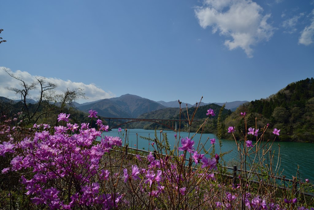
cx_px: 157
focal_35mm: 21
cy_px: 105
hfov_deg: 81.2
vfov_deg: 59.5
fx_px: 183
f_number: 11
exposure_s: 1/160
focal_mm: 21
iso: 100
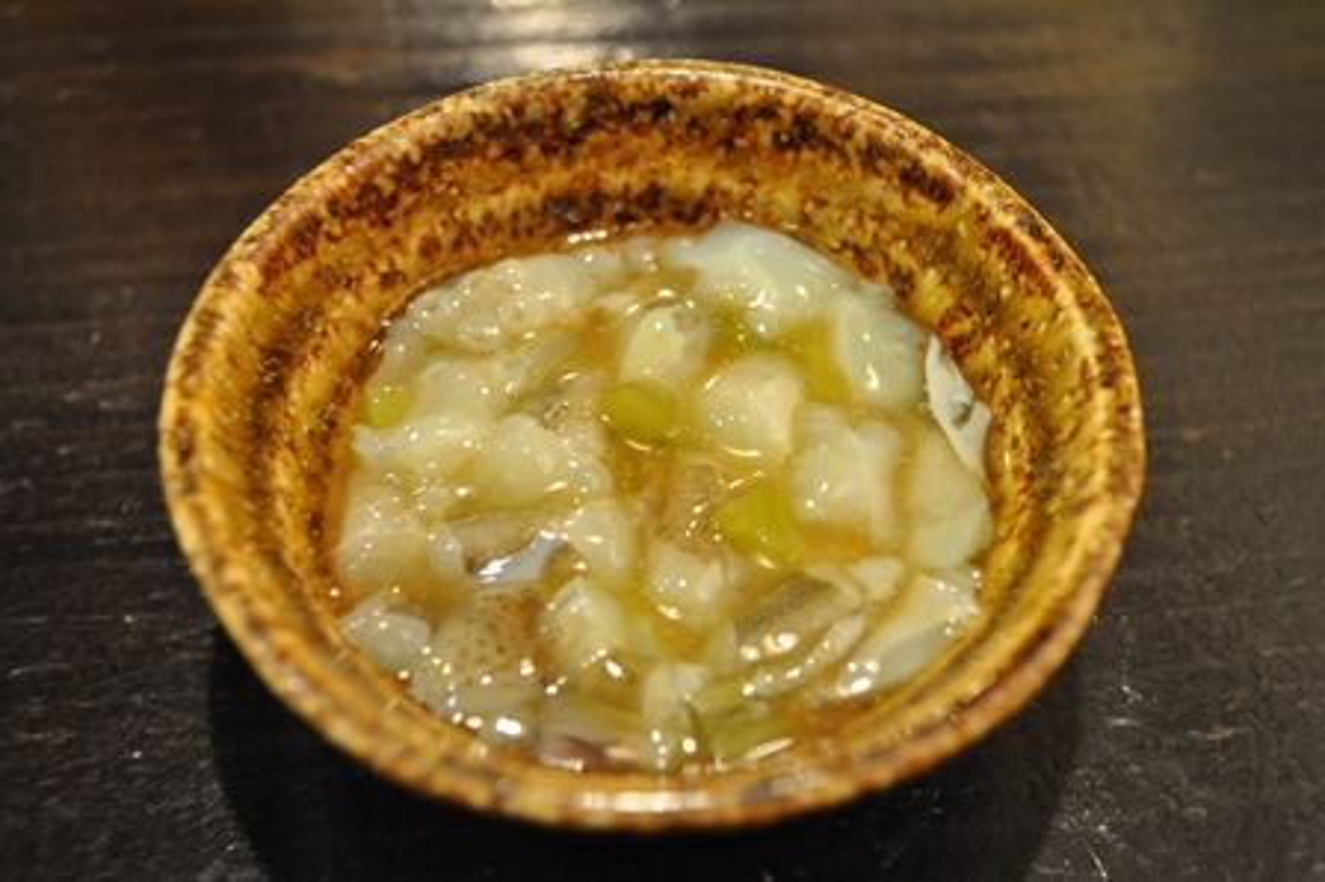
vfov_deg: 28.0
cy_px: 441
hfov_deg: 41.1
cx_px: 662
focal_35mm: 48
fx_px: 1765
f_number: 4.8
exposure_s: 1/5
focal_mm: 32
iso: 1600
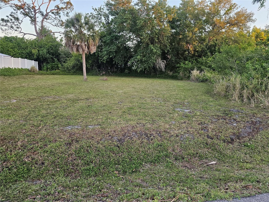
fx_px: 179
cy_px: 101
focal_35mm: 23
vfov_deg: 58.9
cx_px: 134
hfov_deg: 73.9
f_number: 1.7
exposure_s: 1/120
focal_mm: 6.3
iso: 125
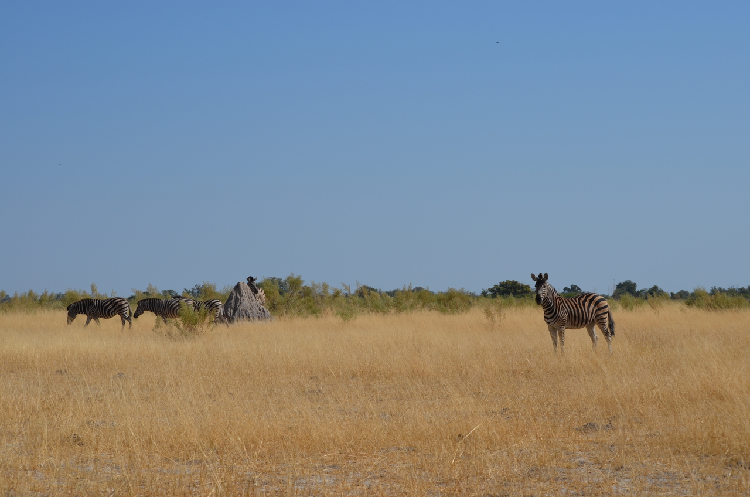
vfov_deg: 15.6
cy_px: 248
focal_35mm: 87
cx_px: 375
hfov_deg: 23.4
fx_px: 1809
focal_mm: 58
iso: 100
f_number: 10
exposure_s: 1/400
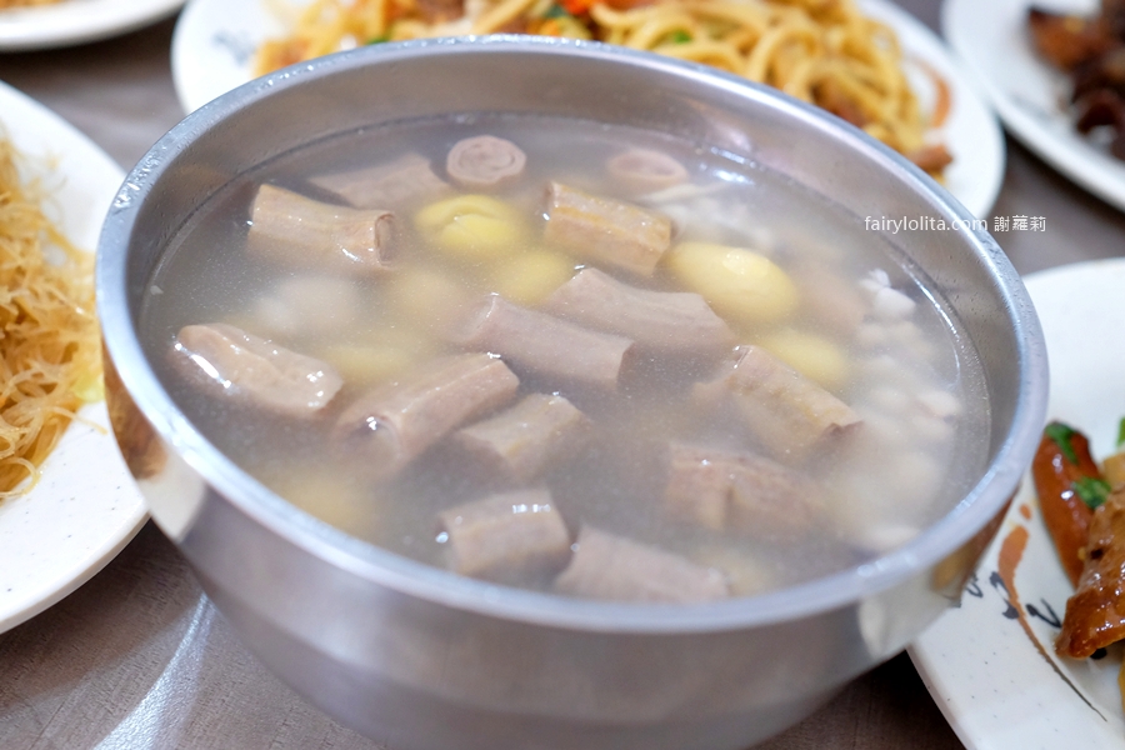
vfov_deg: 37.9
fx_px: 1094
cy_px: 375
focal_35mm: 35
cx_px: 562
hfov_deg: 54.4
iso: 1000
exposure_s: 1/60
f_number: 3.6
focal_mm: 23
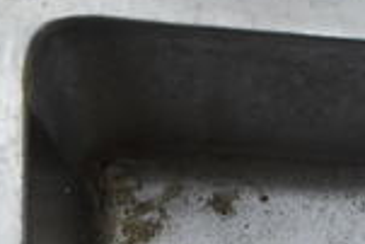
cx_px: 467
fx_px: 1106
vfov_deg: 11.4
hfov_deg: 17.6
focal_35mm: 109
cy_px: 476
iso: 280
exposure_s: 1/60
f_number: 8
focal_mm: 18
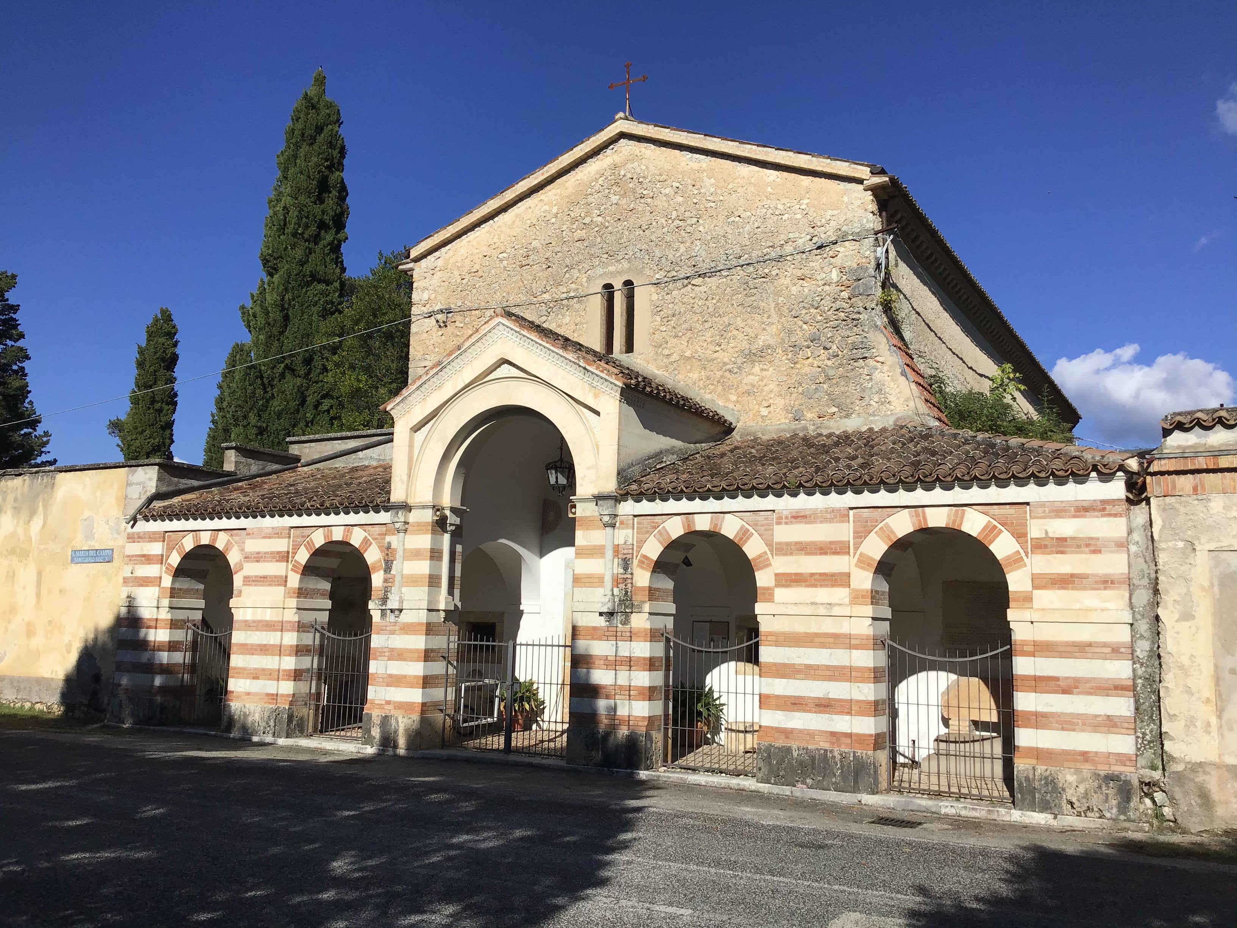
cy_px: 464
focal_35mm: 31
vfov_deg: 45.4
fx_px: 1108
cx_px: 618
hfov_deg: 58.4
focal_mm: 3.3
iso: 25
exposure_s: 1/2915
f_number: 2.4
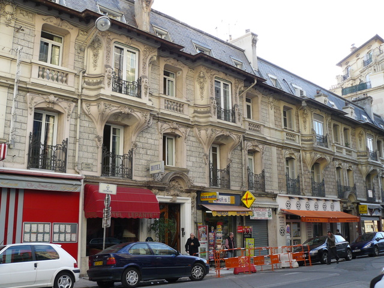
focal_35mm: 36
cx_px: 192
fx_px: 399
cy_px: 144
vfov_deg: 39.7
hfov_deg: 51.4
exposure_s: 1/100
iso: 100
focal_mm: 6
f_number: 4
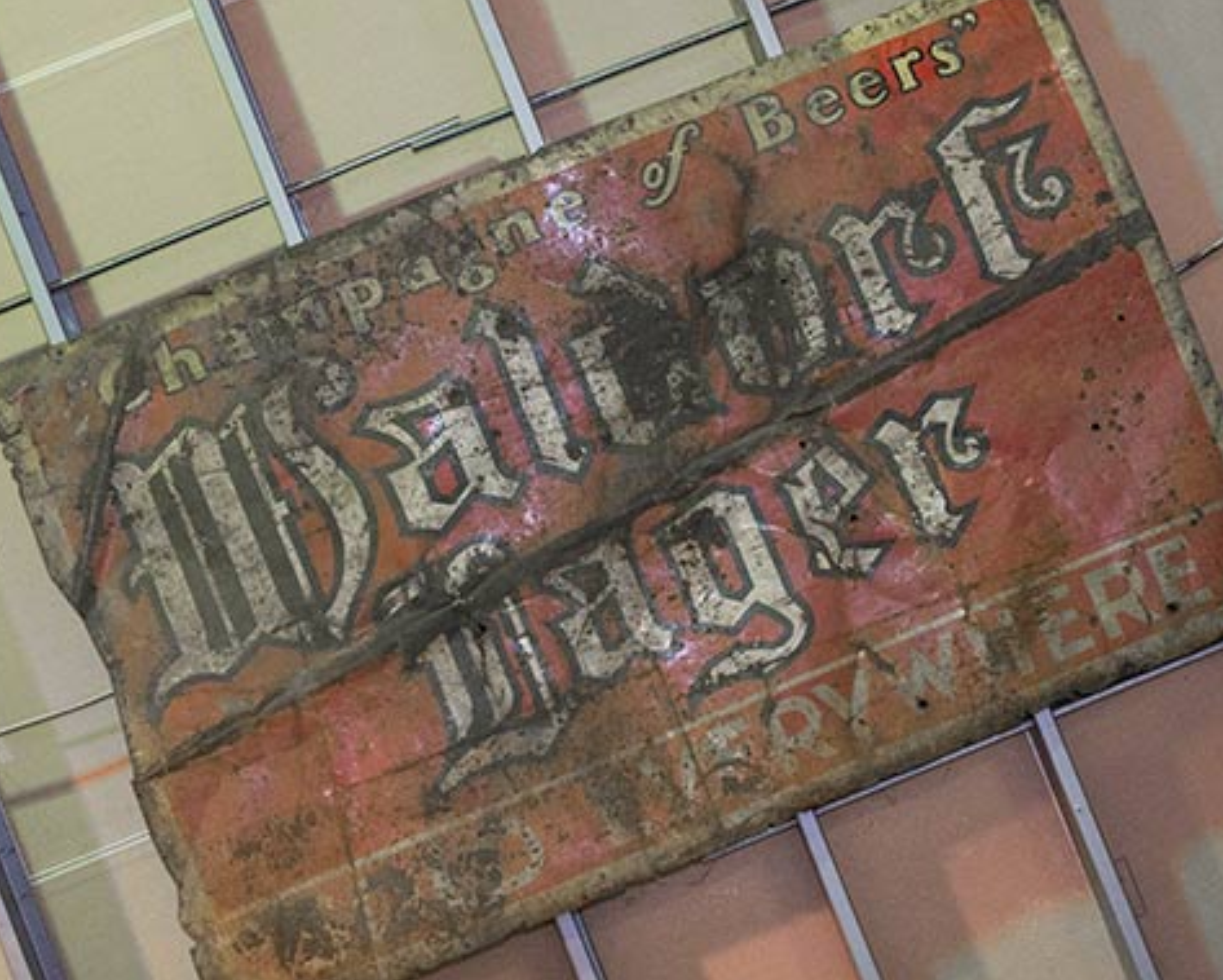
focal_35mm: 46
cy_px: 490
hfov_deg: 40.3
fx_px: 1666
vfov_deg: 32.8
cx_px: 631
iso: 2000
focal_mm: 40
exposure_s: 1/60
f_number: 6.7
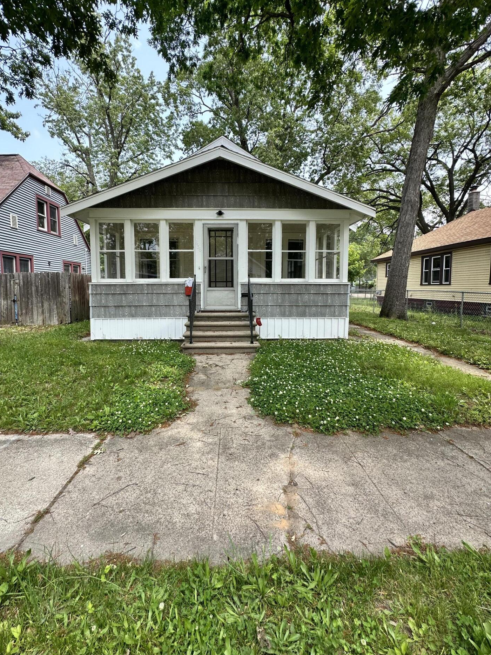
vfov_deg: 98.1
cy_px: 309
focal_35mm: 15
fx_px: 284
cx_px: 232
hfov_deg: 81.7
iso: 40
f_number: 2.2
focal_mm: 2.22
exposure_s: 1/393
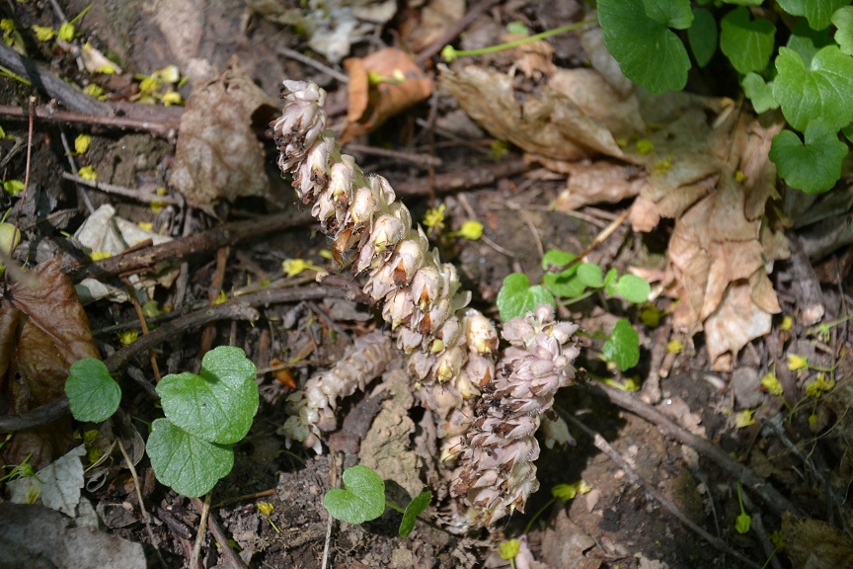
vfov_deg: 13.8
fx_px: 2346
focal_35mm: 99
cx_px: 426
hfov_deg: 20.6
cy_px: 284
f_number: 5.6
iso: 180
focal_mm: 66
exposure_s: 1/125
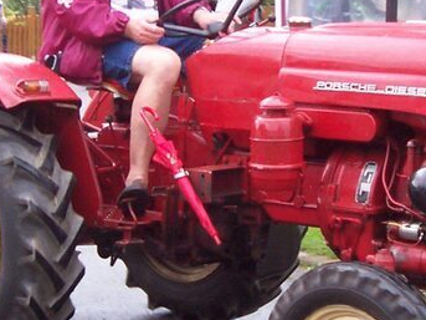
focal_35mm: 119
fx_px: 1464
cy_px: 148
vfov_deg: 12.4
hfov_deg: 16.6
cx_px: 237
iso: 80
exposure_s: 1/64.8
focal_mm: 5.6
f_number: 2.7
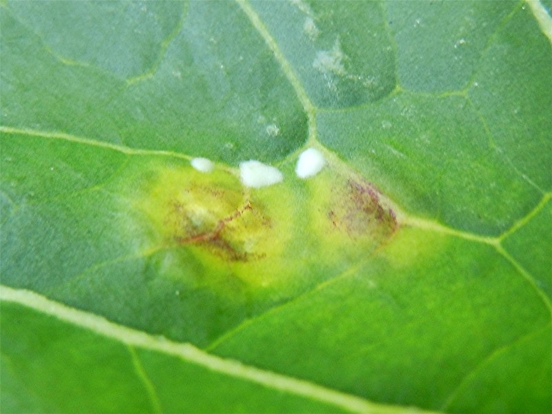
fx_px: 478
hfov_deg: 60.0
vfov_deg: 46.8
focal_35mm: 30
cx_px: 276
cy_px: 207
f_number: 3.5
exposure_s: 1/60
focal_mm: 5.4
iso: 200
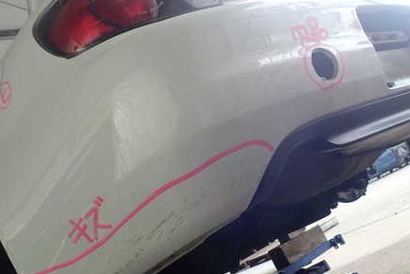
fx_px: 410
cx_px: 229
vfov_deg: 36.6
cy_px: 180
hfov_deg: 53.0
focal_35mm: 36
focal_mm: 4.5
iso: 100
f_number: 2.8
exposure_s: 1/100
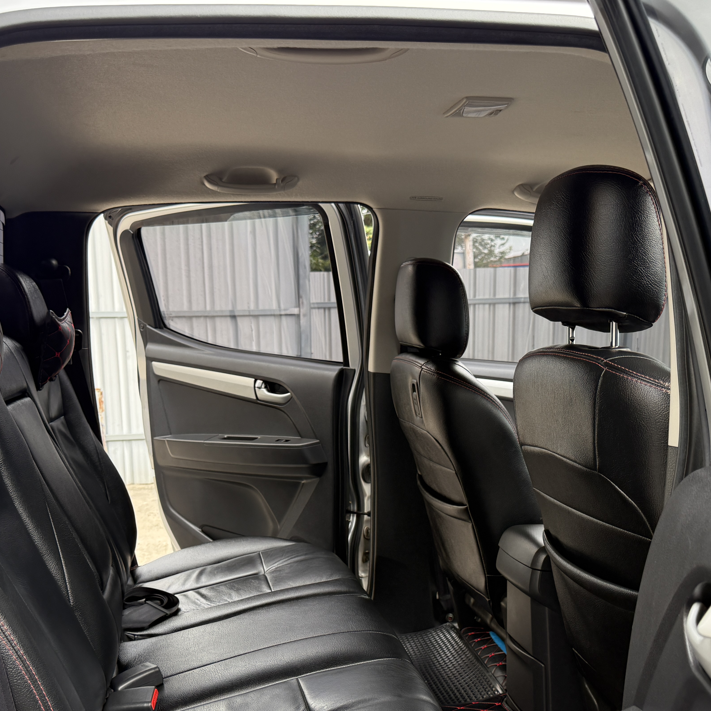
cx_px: 324
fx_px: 883
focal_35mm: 38
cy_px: 460
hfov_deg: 43.8
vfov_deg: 43.4
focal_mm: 6.76
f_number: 1.78
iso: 100
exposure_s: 1/517
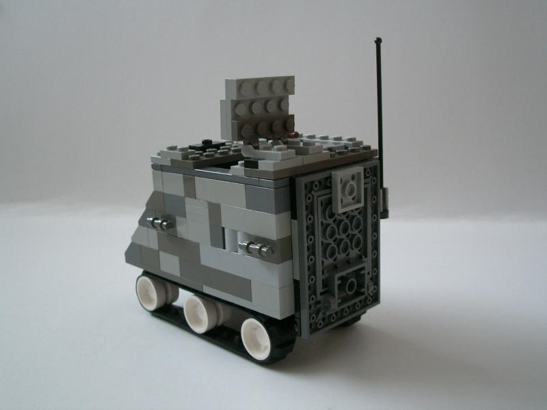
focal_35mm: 41
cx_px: 274
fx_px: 648
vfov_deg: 35.1
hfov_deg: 45.8
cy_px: 205
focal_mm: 6.8
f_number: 2.8
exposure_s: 1/50
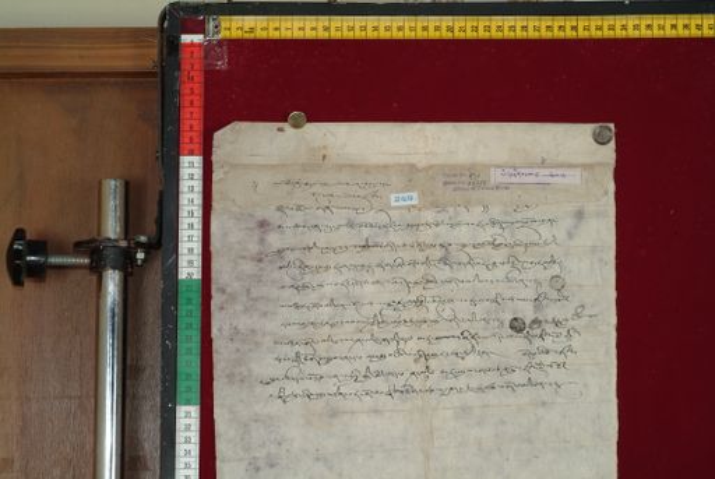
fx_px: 1760
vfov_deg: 15.5
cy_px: 240
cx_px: 358
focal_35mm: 88
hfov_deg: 23.0
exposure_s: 1/20
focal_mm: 59
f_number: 13
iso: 160
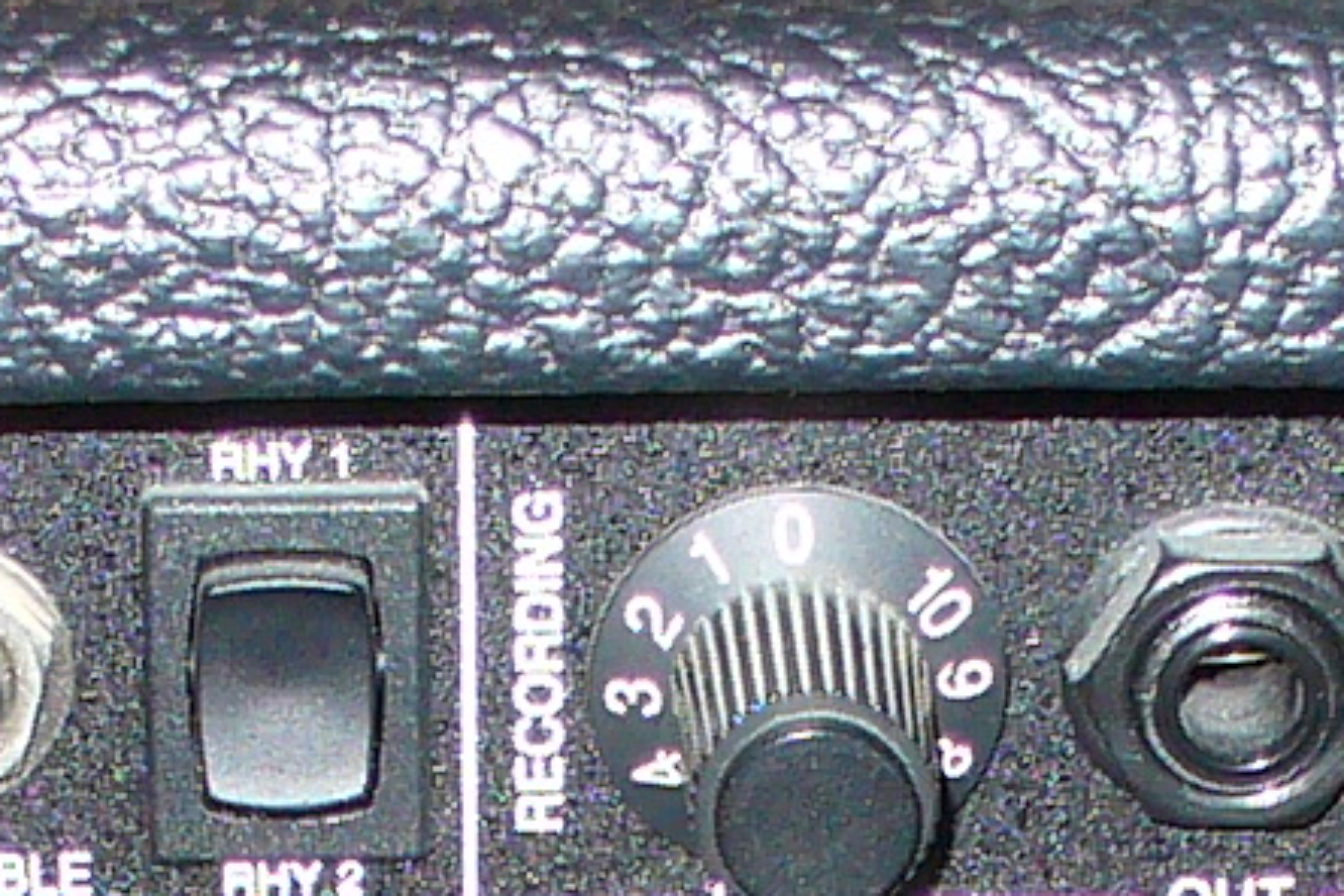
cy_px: 2718
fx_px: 9109
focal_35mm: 244
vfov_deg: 5.3
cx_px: 730
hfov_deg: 8.4
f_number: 2.8
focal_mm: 6.1
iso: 100
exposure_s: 1/30
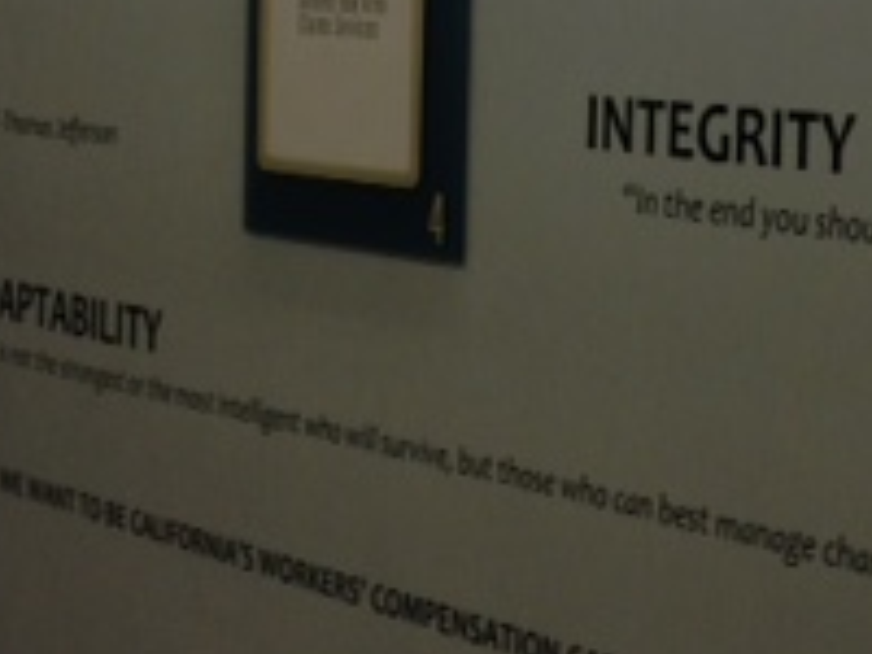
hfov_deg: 17.4
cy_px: 100
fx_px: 2821
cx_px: 702
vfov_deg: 13.1
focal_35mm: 112
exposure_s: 1/24
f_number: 2.4
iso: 50
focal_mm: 4.28
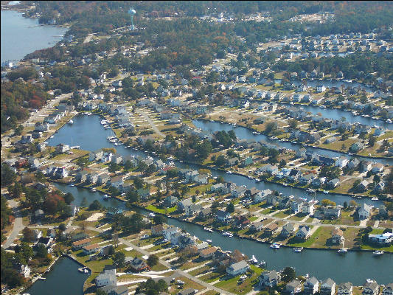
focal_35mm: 82
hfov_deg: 23.8
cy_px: 148
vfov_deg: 18.0
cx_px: 196
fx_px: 931
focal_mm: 12.2
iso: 80
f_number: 3.8
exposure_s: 1/400
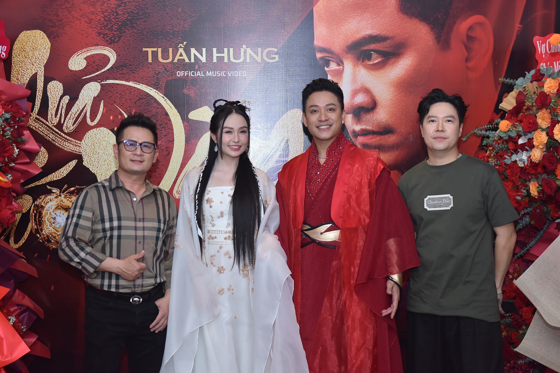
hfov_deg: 35.6
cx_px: 280
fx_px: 871
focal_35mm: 56
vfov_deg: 24.2
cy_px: 186
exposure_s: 1/160
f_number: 2.8
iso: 1600
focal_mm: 56
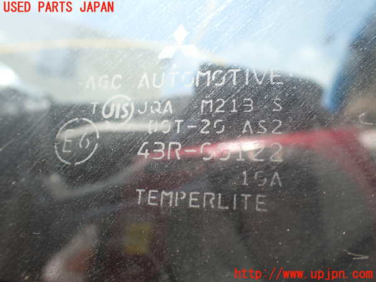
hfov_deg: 60.0
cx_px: 188
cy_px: 141
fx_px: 326
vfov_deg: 46.8
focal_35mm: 30
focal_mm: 5.4
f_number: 3.2
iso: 100
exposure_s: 1/320
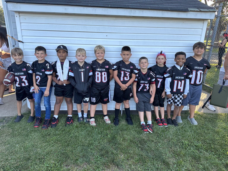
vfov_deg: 56.8
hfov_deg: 71.6
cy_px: 86
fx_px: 158
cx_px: 114
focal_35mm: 24
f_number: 1.78
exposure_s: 1/398
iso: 80
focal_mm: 6.86
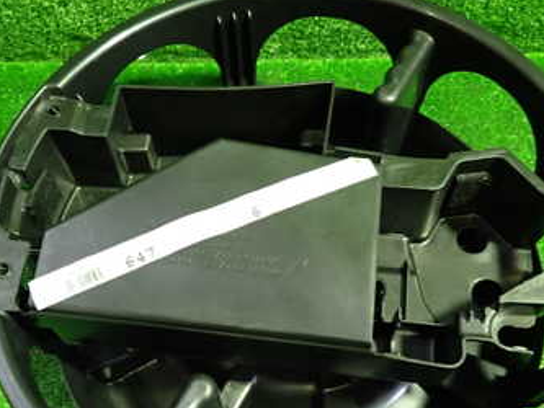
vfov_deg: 32.0
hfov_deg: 42.0
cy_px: 256
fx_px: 707
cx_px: 302
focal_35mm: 45
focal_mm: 4.5
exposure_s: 1/30
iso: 400
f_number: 2
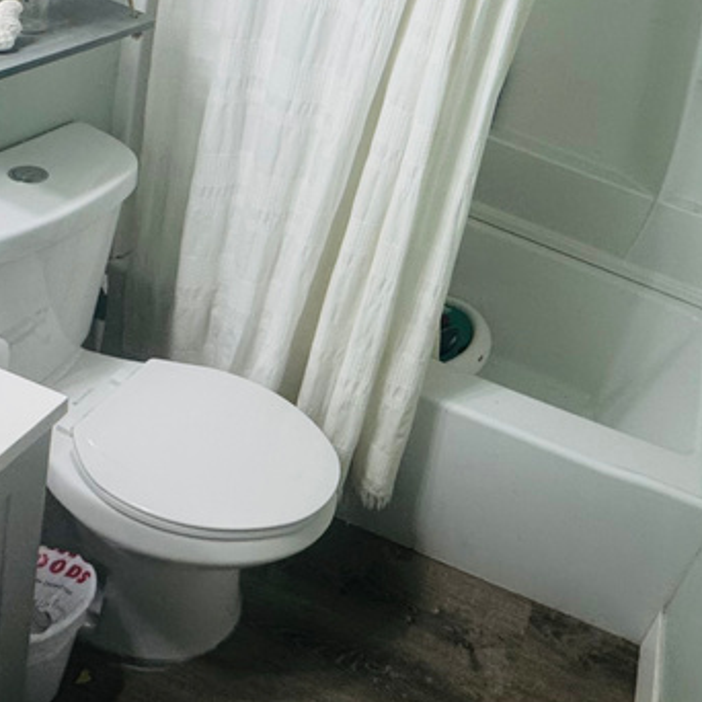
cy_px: 150
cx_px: 564
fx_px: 849
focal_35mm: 37
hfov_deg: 42.8
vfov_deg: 43.1
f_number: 2.2
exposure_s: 1/120
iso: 200
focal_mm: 2.22
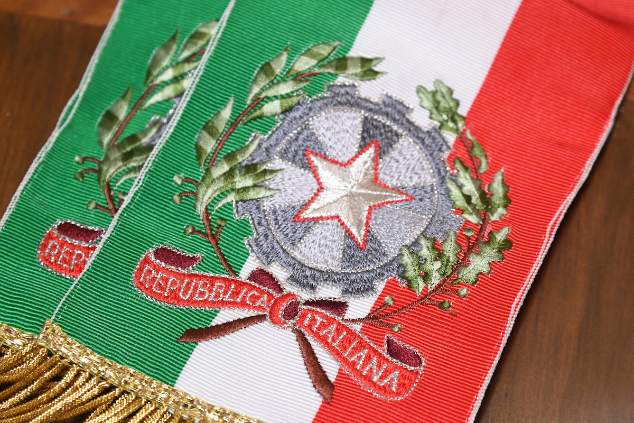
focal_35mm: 120
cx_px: 317
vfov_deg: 11.4
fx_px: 2113
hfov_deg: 17.1
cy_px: 212
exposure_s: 1/60
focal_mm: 120
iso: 2000
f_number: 5.6
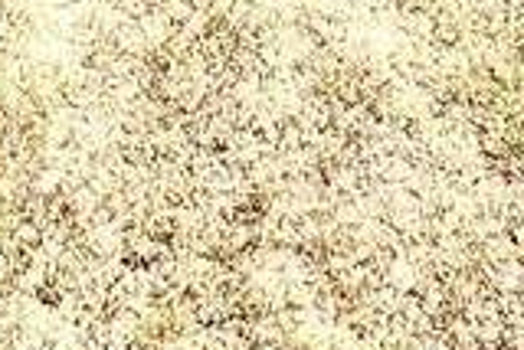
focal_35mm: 93
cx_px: 7
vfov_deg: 9.4
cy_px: -860
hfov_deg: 21.2
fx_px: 1355
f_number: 2.2
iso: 50
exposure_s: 1/734
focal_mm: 2.22
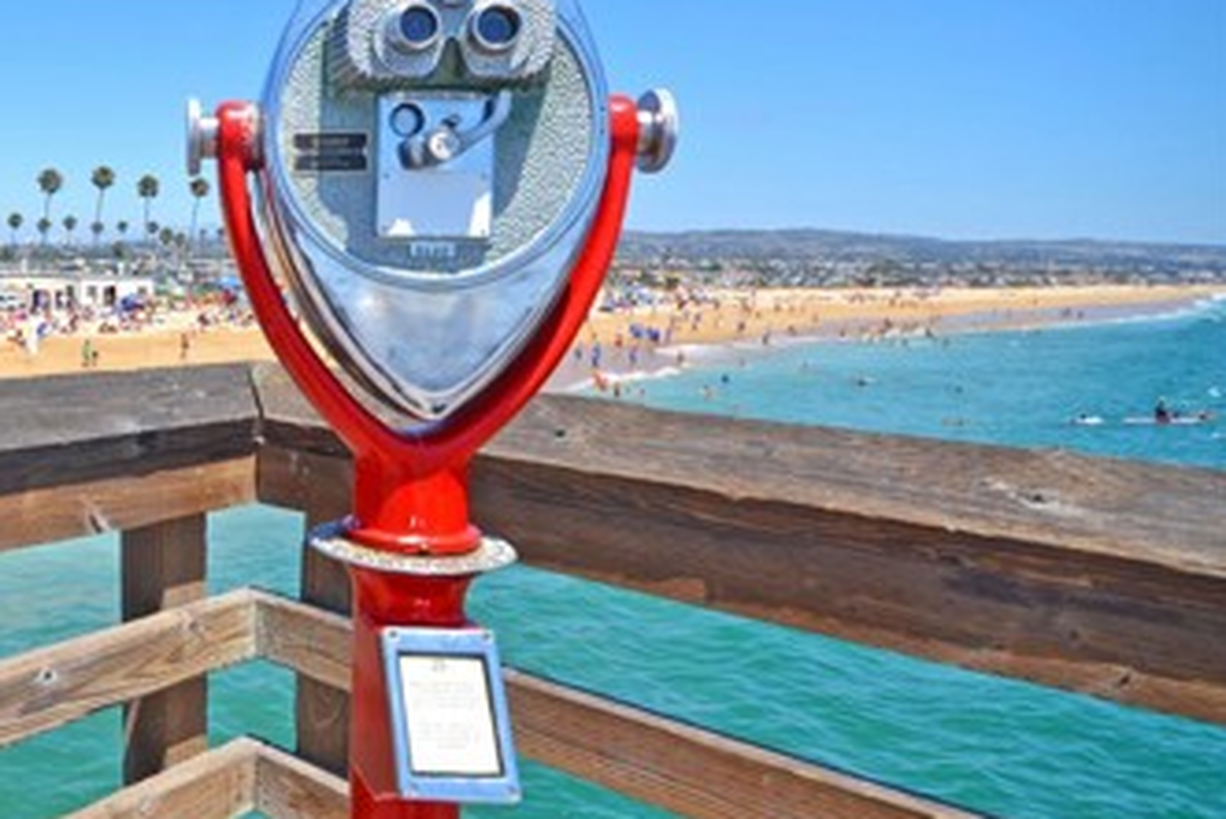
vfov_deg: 44.6
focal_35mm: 29
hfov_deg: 52.9
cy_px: 298
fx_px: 988
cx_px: 52
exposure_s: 1/200
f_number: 7.1
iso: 100
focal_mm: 10
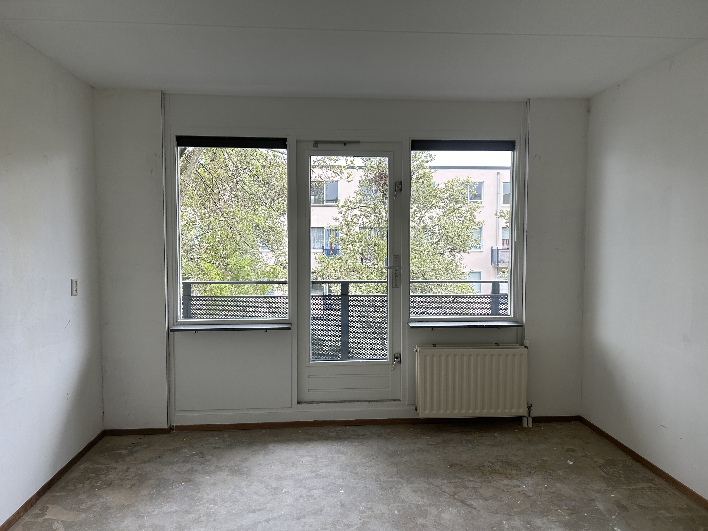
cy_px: 266
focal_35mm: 26
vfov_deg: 53.1
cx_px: 354
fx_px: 532
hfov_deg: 67.3
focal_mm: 5.7
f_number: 1.5
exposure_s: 1/148
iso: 40
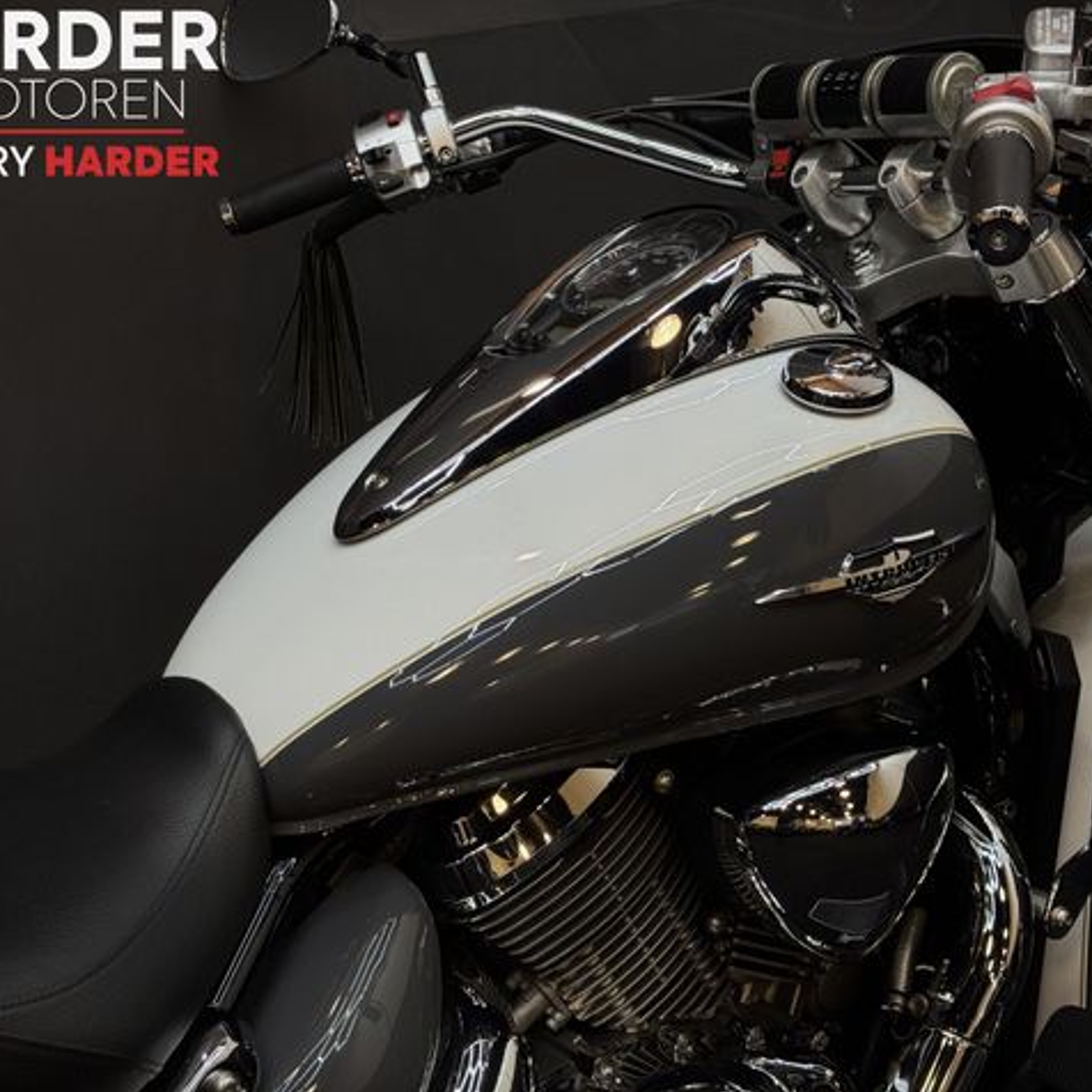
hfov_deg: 30.0
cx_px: 606
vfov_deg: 30.0
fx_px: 2034
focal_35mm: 57
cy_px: 544
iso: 50
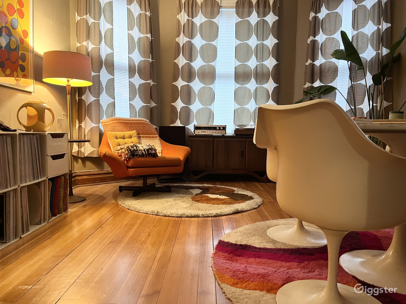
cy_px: 152
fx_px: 305
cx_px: 203
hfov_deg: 67.3
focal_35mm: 26
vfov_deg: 53.1
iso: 500
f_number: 1.6
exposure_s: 1/40
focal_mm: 5.1
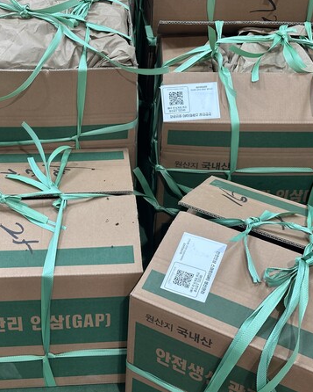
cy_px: 195
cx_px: 136
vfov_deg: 30.0
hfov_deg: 24.2
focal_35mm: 63
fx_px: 729
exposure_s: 1/60
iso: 80
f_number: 1.78
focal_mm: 6.86
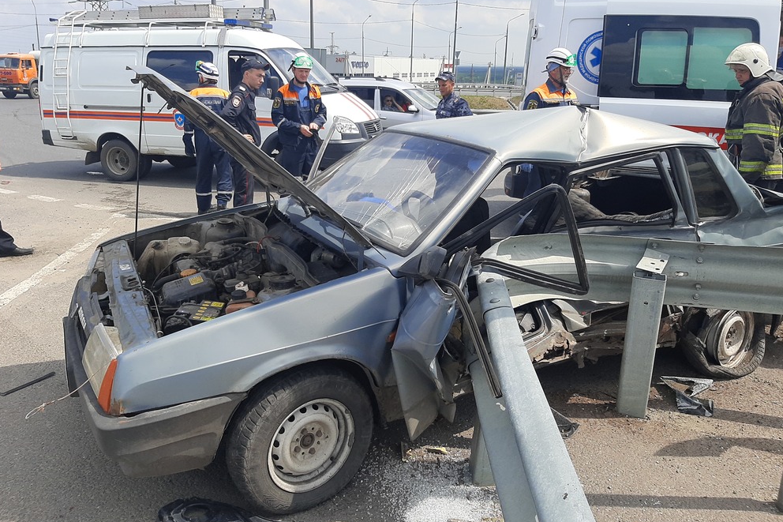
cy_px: 241
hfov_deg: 63.7
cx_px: 385
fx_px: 631
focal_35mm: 29
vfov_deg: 44.9
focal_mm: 3.93
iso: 40
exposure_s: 1/2070
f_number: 1.7
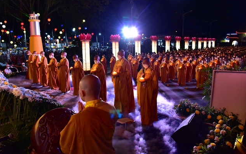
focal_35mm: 25
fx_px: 168
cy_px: 72
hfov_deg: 72.5
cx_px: 123
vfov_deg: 49.3
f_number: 5.6
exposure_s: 1/30
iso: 3200
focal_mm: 24
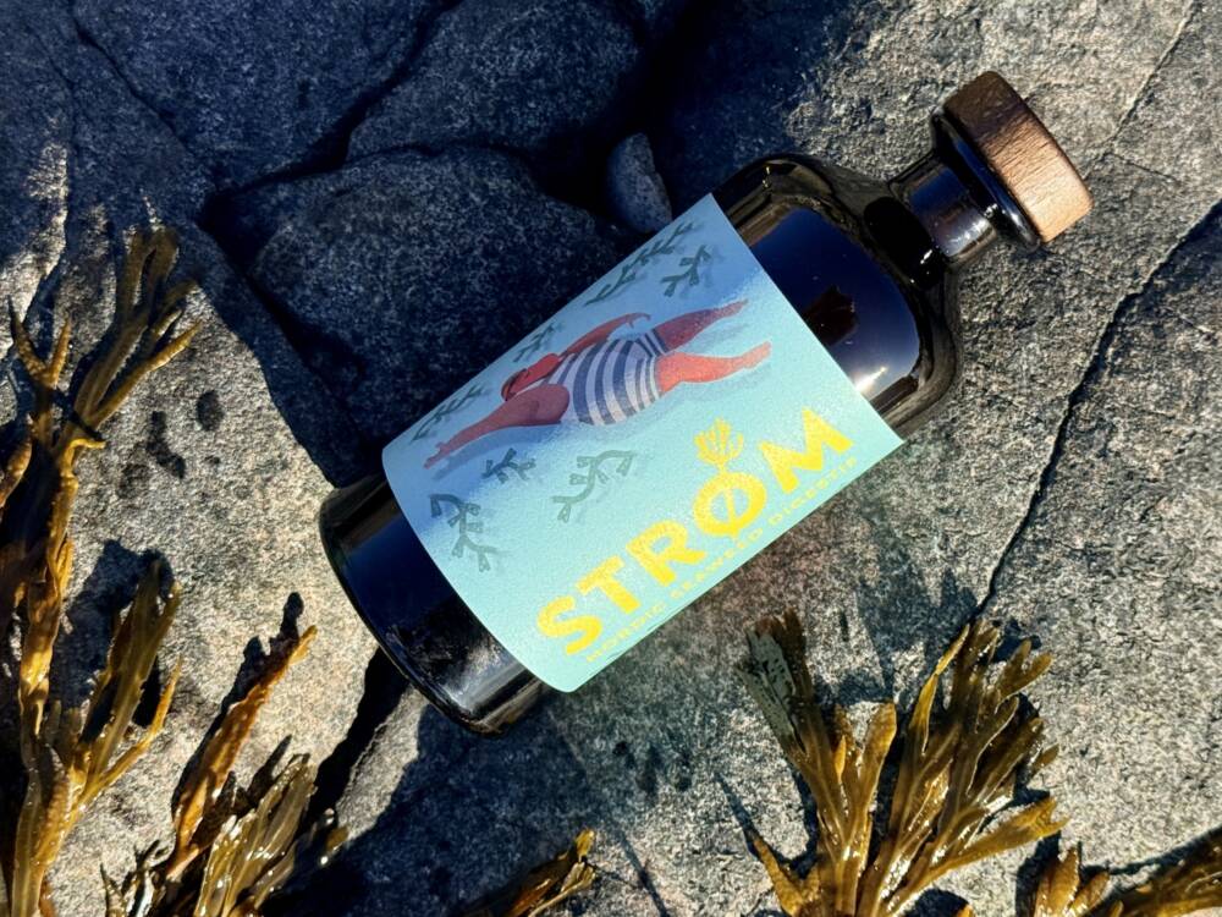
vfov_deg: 38.7
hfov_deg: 50.1
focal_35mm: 37
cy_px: 458
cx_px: 611
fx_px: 1306
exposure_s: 1/4329
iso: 64
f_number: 1.78
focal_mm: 6.76
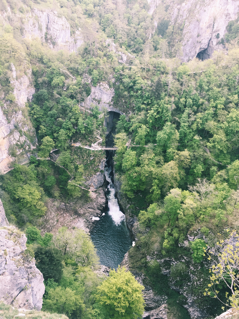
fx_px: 267
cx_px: 120
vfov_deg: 61.7
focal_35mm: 29
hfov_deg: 48.2
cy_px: 160
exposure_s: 1/105
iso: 25
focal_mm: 4.15
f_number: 2.2
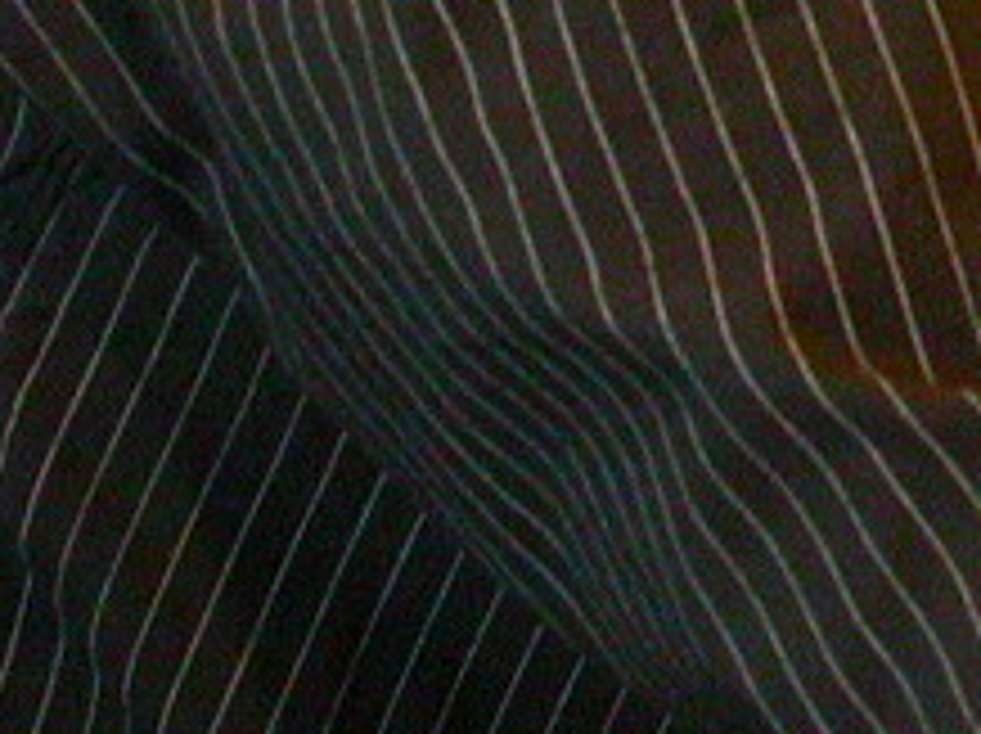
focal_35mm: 221
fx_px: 6256
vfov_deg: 6.5
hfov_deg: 8.7
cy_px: -680
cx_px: 1490
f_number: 2.8
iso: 400
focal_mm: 9.8
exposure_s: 1/43.8
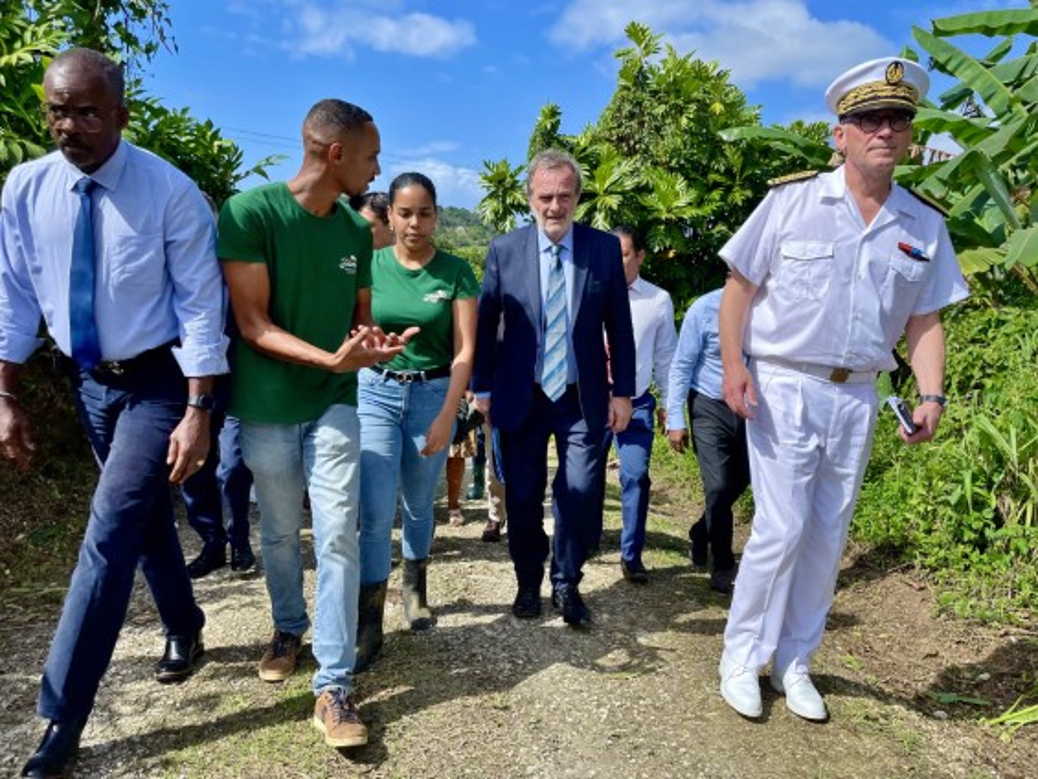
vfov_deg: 53.1
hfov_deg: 67.3
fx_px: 780
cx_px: 519
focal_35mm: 26
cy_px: 390
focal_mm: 4.2
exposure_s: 1/2882
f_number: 1.6
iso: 32
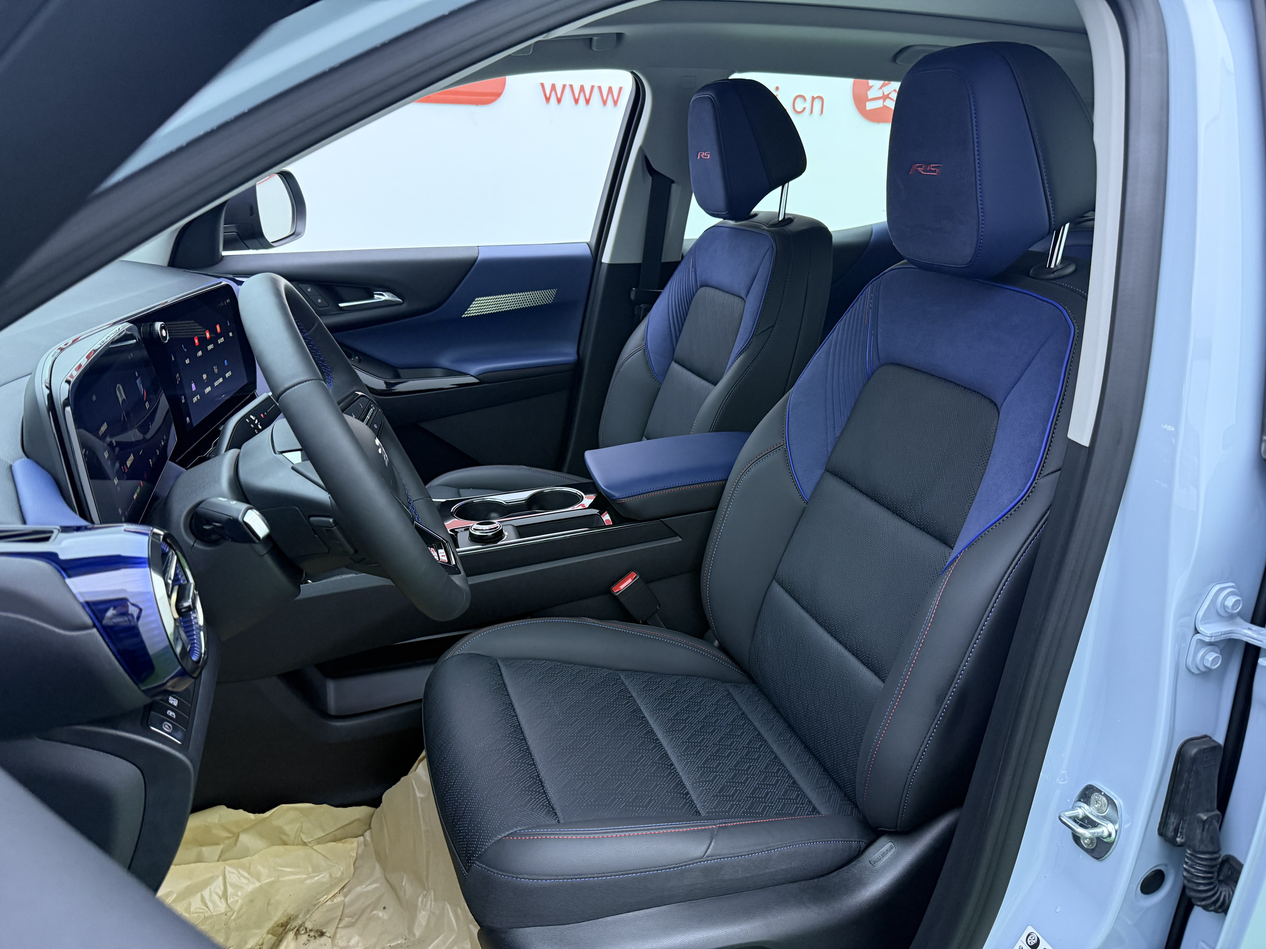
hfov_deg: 71.6
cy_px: 474
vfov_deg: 56.8
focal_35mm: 24
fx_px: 878
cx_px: 633
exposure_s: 1/50
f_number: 1.78
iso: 320
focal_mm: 6.76
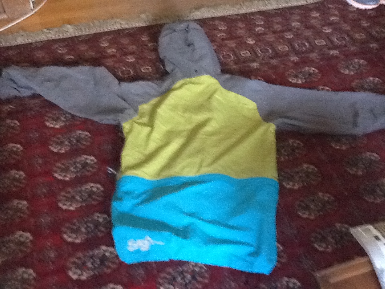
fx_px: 356
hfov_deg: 56.8
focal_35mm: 32
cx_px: 192
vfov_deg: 44.2
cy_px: 144
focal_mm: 2.03
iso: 500
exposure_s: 1/15
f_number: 2.4
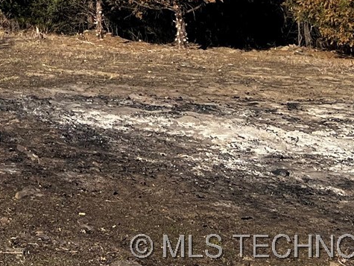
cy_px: -259
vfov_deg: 12.5
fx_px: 1075
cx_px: -127
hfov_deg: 17.4
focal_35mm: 105
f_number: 1.5
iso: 50
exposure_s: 1/4831
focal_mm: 5.7
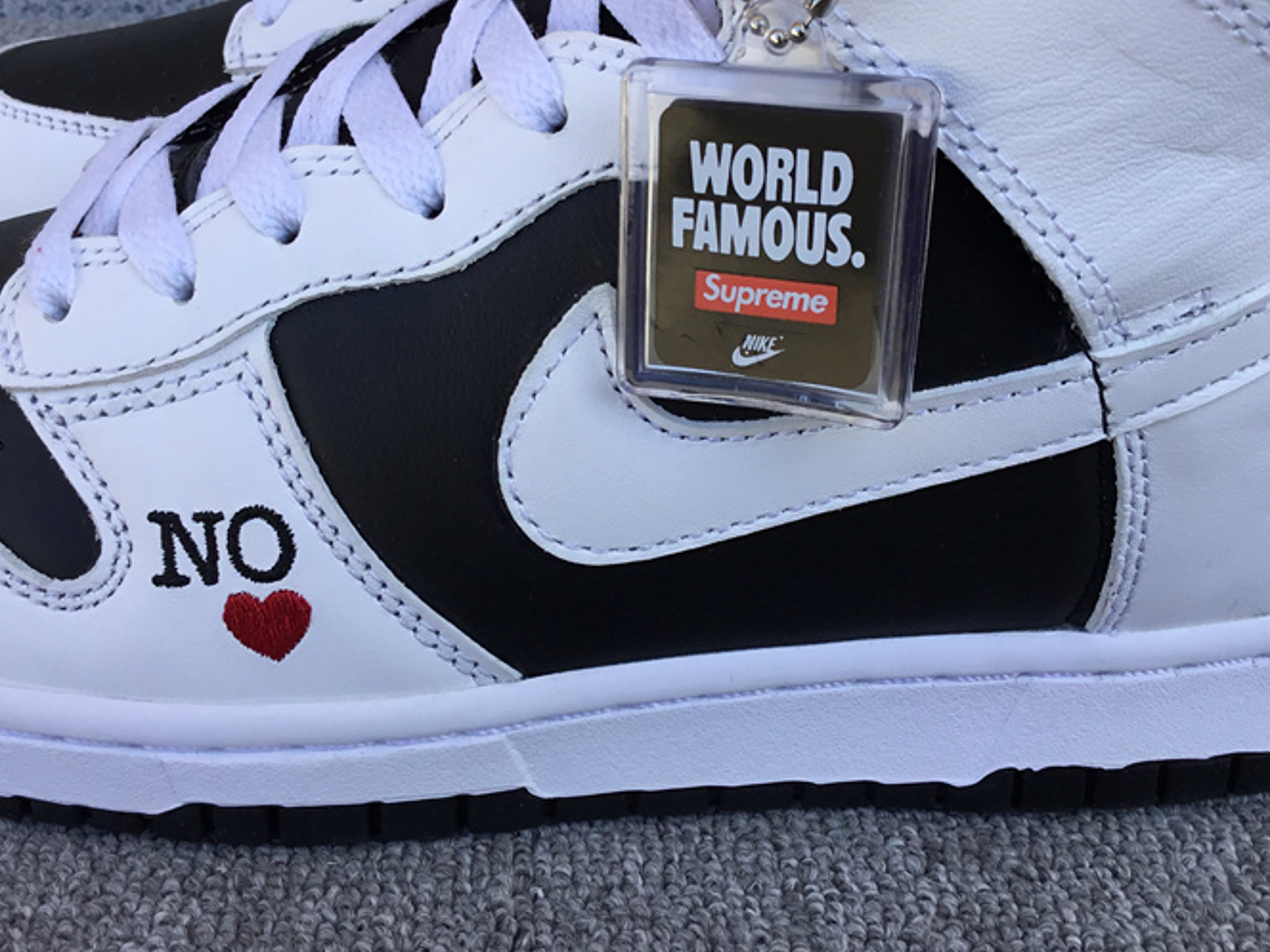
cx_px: 639
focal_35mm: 42
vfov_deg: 34.2
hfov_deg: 44.8
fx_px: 1541
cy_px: 381
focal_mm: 3.3
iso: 25
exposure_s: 1/369
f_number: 2.4
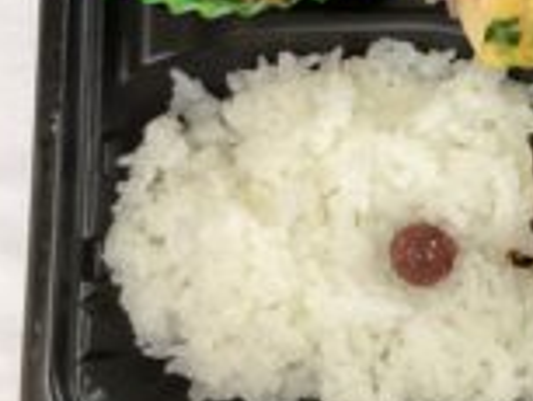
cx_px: 615
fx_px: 1171
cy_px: 159
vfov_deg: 19.4
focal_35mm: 76
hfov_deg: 23.7
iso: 320
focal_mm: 3.3
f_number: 2.4
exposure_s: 1/60
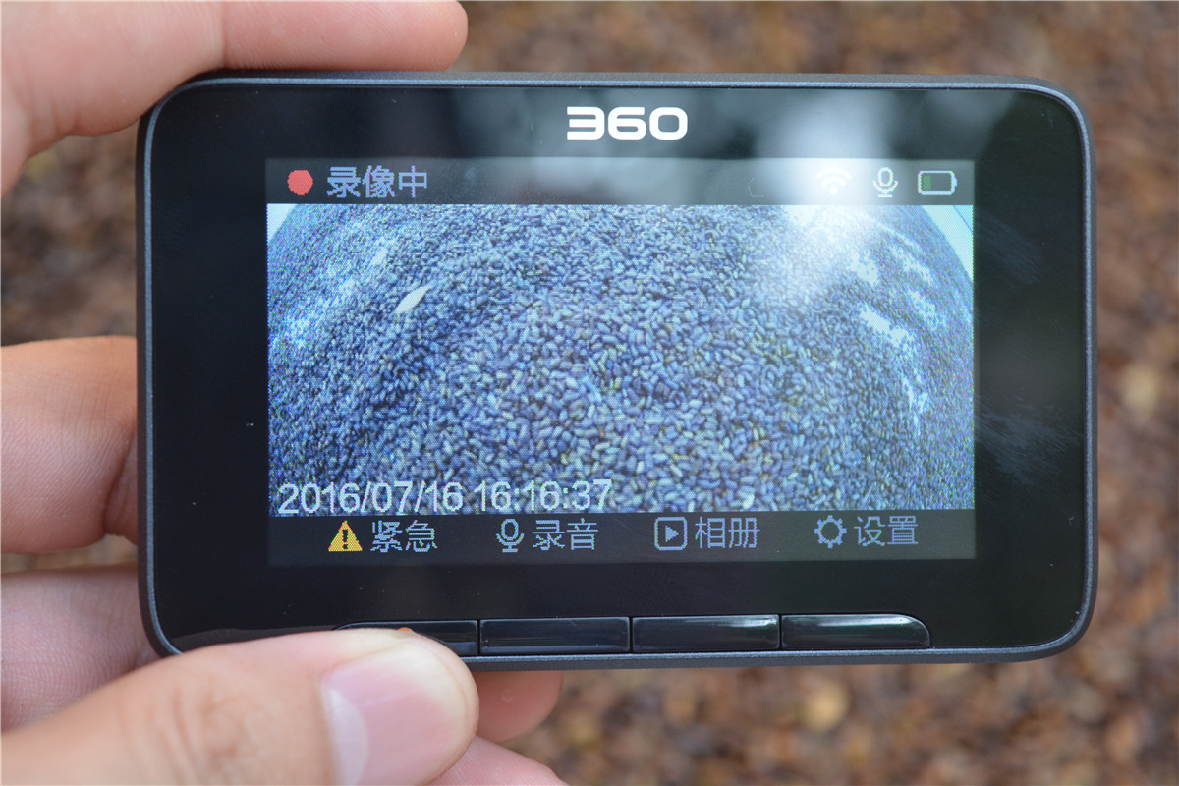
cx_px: 590
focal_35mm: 82
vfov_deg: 16.6
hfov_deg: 24.6
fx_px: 2702
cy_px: 393
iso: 560
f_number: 5.6
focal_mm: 55
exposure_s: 1/60
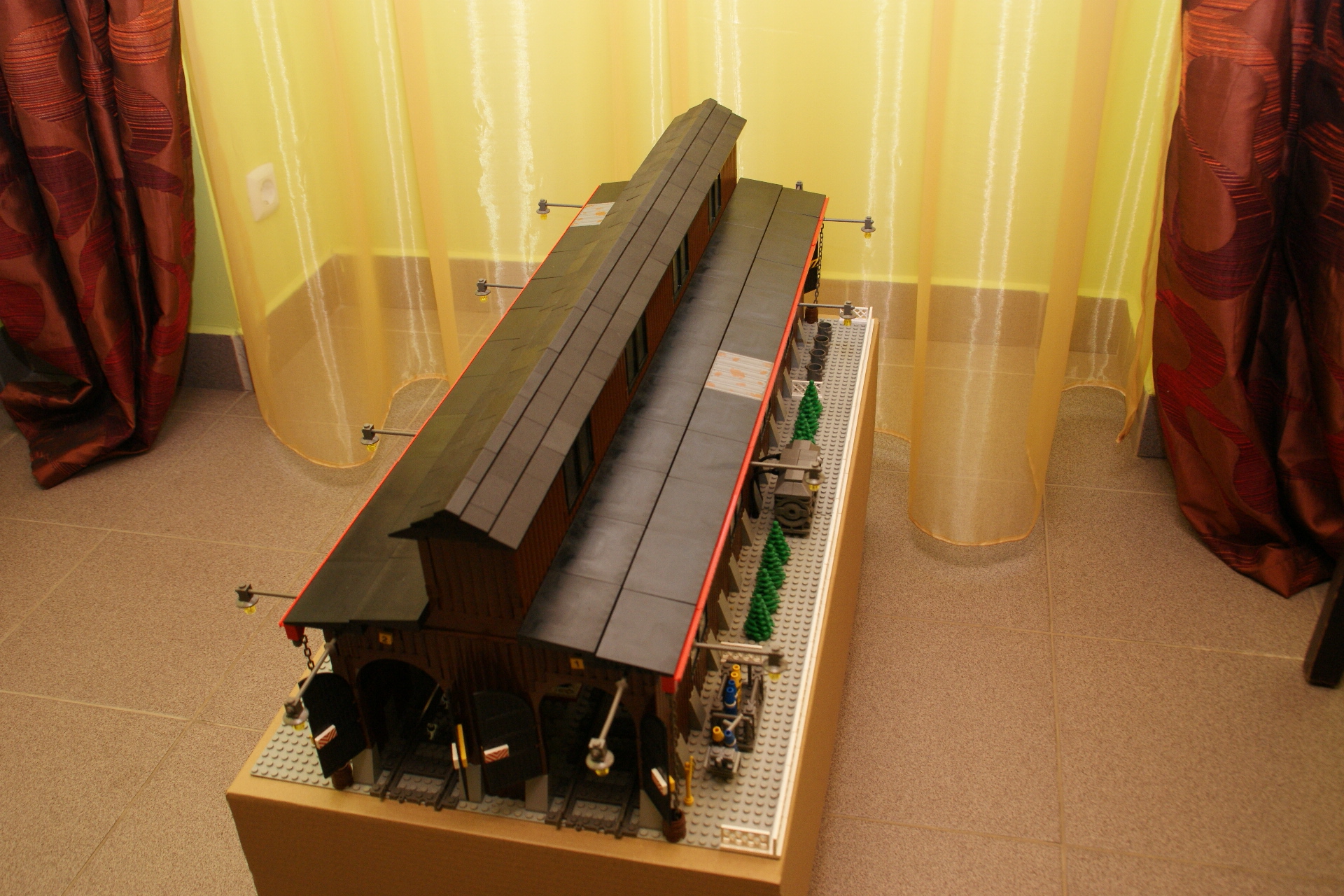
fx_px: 1232
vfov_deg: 40.0
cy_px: 448
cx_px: 672
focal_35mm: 33
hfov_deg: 57.2
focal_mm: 22
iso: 400
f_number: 5.6
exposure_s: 1/60
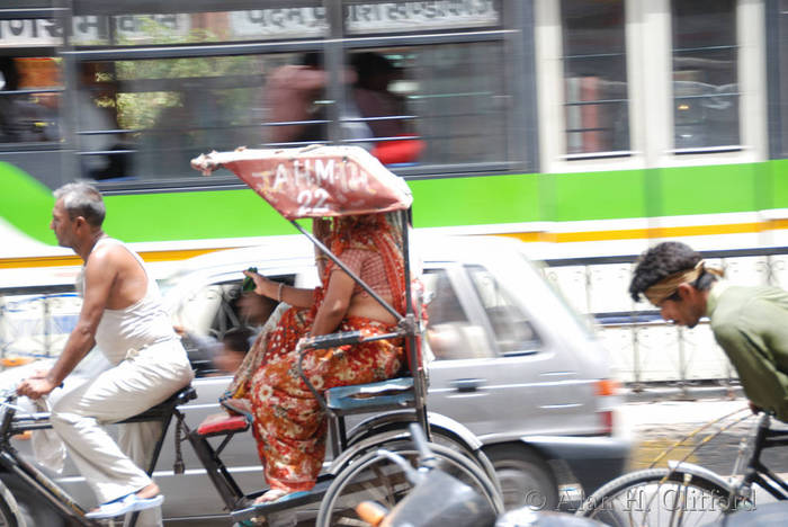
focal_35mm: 135
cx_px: 394
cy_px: 264
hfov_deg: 15.2
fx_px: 2957
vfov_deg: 10.2
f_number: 5.3
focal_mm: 90
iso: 100
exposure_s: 1/100
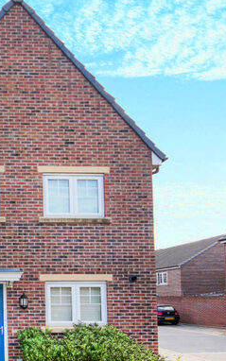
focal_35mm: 28
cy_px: 197
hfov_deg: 34.4
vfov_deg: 66.3
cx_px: -54
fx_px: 276
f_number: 5.6
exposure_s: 1/125
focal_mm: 10
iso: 100
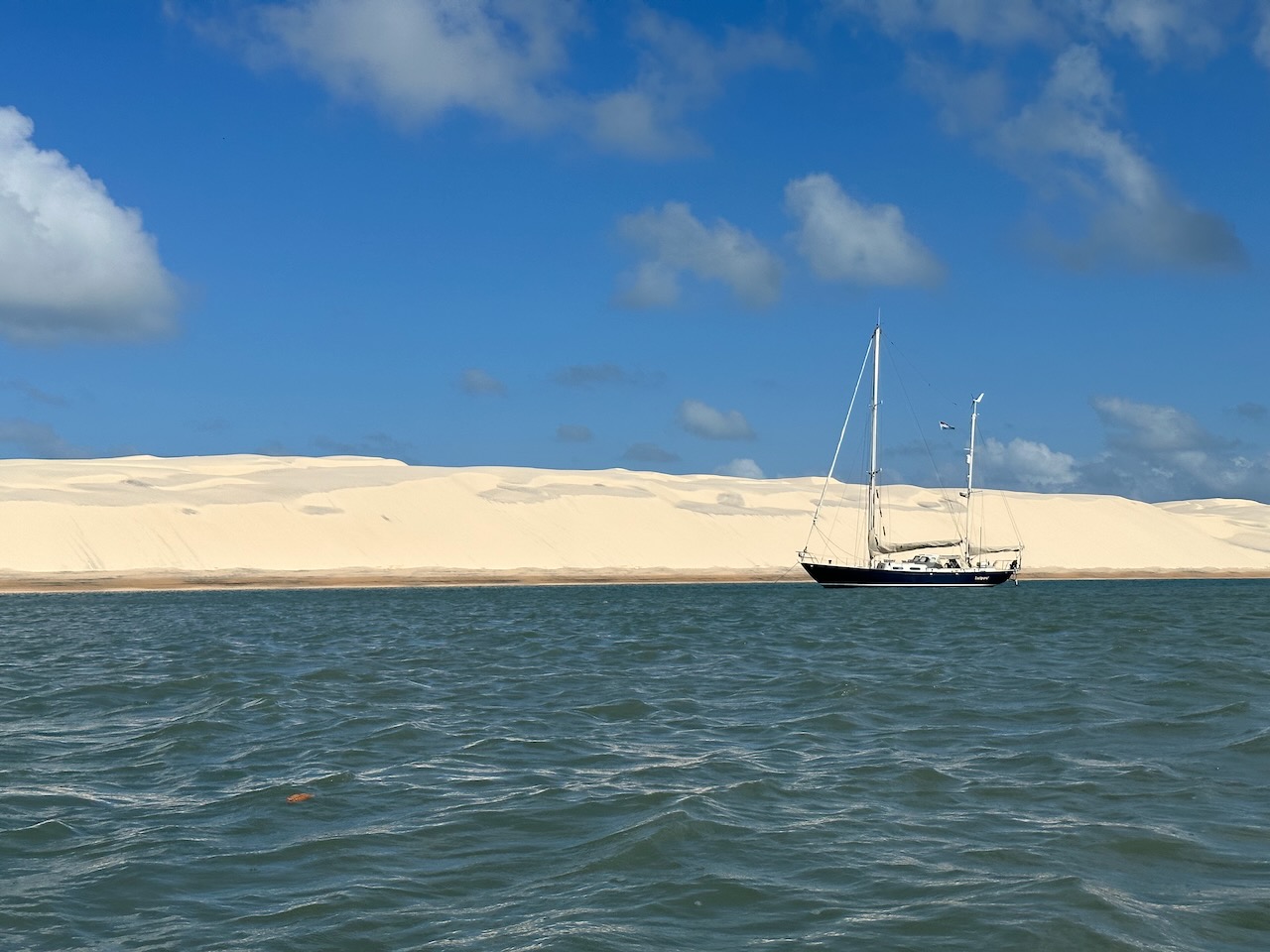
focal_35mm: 48
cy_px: 476
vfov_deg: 30.3
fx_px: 1761
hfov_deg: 39.7
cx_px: 635
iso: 64
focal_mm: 6.86
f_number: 1.78
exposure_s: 1/9804
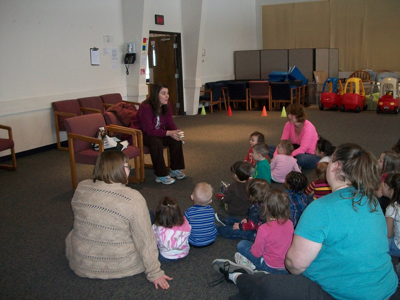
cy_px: 150
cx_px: 200
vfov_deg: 44.2
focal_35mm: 32
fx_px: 370
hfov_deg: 56.8
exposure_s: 1/30
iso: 200
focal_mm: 5.7
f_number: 2.9
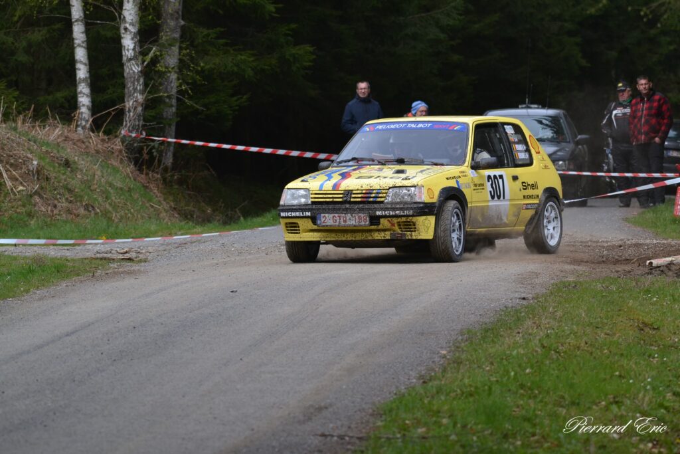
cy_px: 227
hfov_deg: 6.2
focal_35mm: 330
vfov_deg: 4.2
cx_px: 340
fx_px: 6234
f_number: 5.6
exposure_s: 1/1250
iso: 400
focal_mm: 220
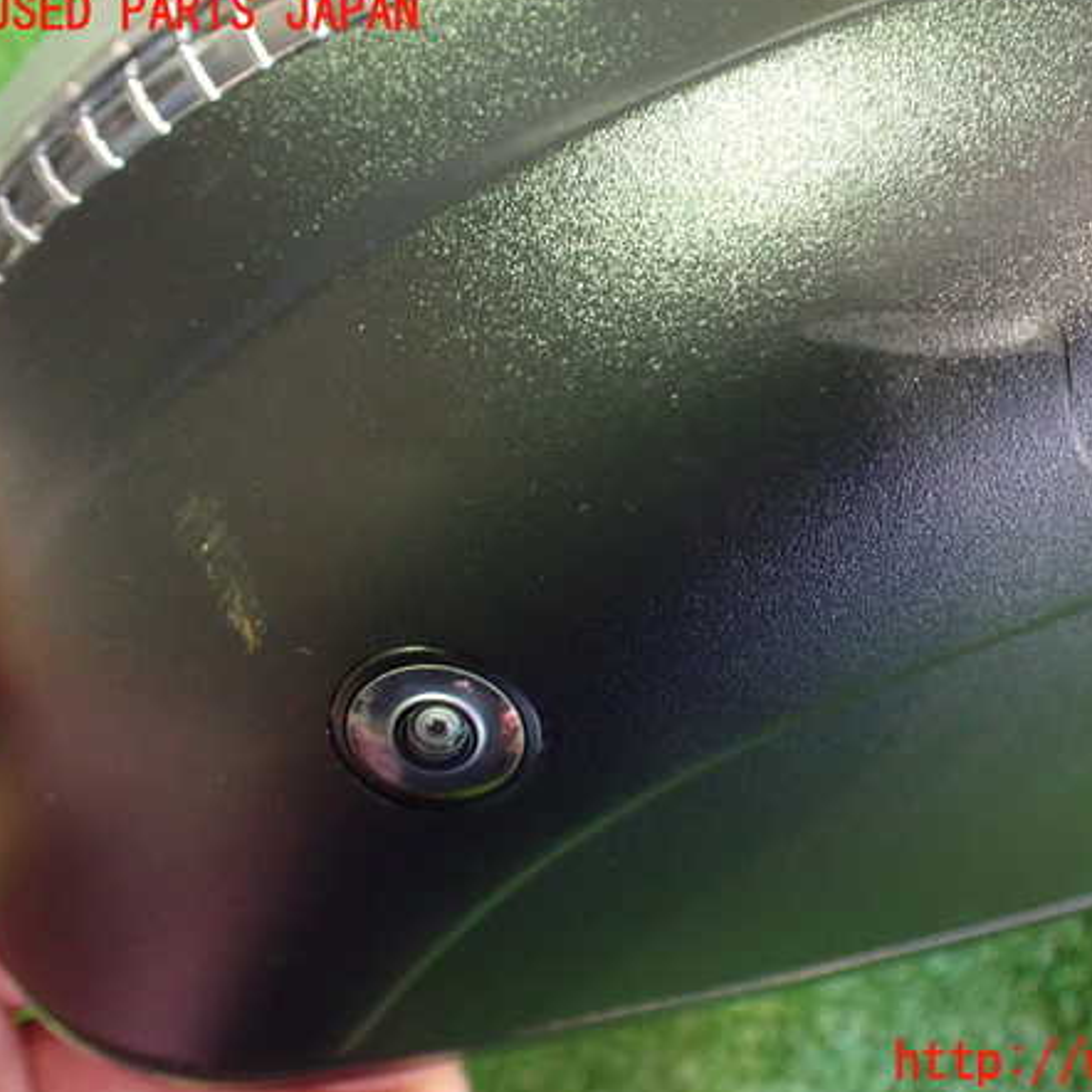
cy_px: 539
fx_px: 1285
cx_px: 712
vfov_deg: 46.0
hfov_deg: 45.5
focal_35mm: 36
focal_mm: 5.4
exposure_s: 1/30
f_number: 2.3
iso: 1000
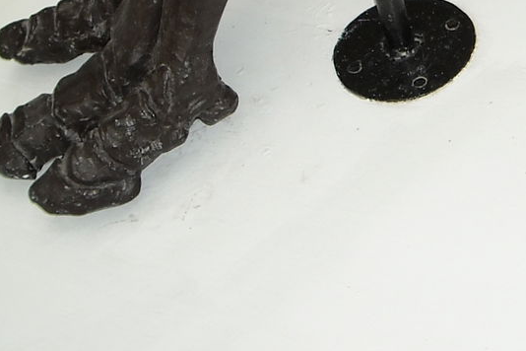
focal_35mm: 109
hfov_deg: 18.5
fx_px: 1592
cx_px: 470
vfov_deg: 12.2
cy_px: -89
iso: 64
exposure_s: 1/88
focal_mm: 5.7
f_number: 2.8
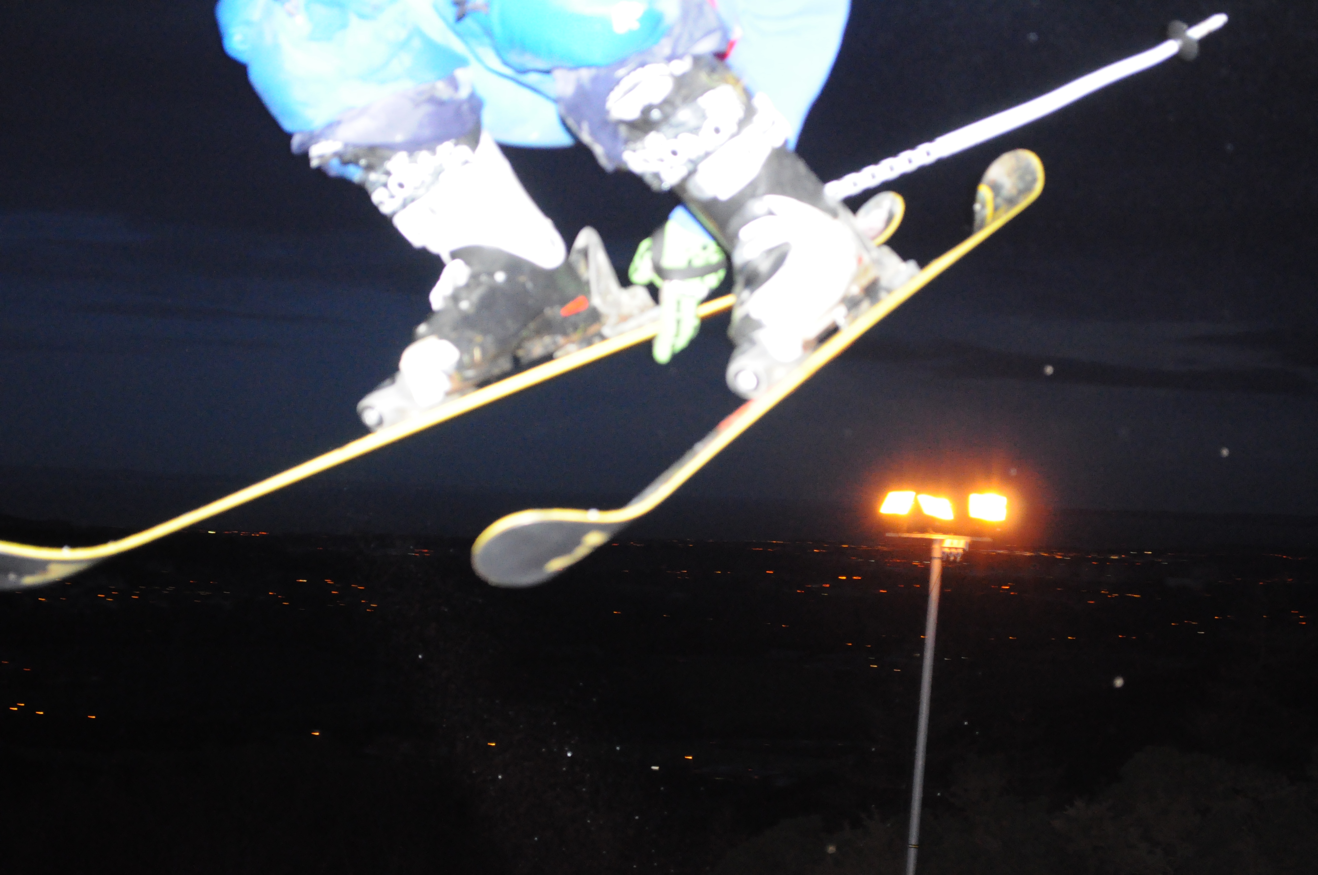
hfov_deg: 26.0
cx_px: 659
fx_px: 2852
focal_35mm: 78
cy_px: 438
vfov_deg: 17.4
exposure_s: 1/200
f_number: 5.6
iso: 3200
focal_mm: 52
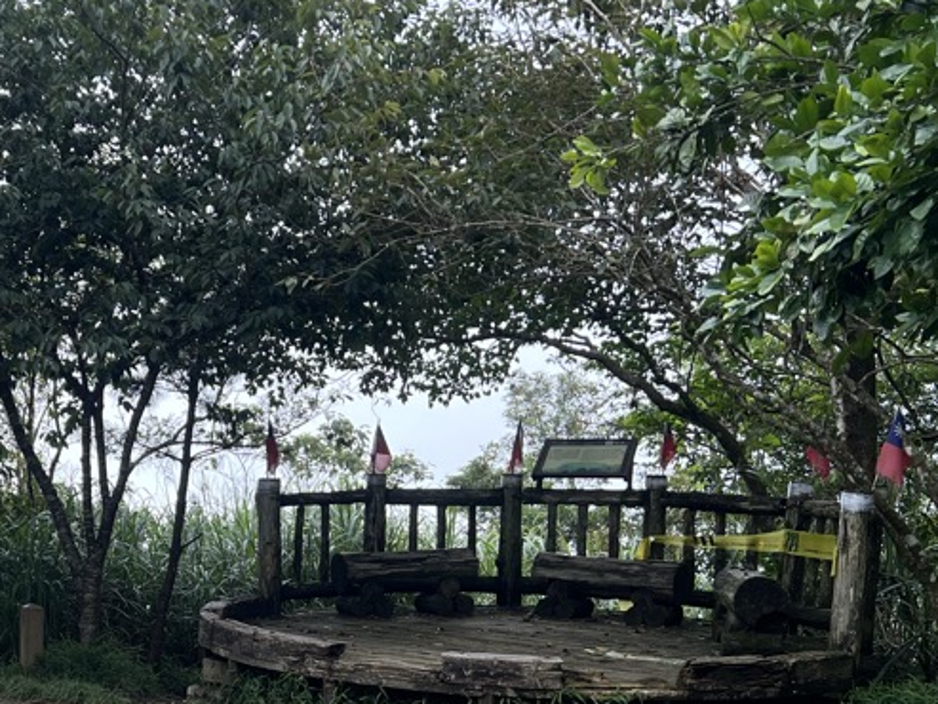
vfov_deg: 26.2
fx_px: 1464
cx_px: 80
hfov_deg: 33.5
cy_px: 622
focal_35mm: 54
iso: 50
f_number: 1.5
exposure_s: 1/371
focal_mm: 5.7
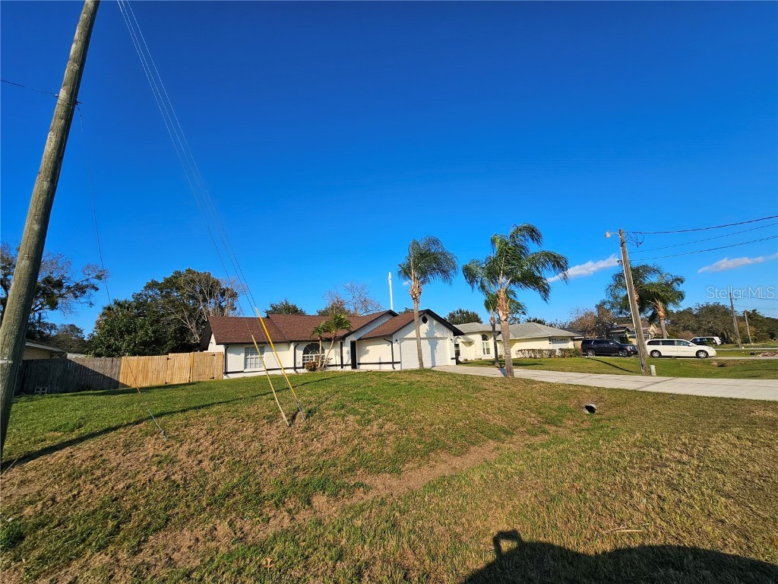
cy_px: 292
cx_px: 389
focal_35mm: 13
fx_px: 292
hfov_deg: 106.2
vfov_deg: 89.9
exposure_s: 1/2476
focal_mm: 2.2
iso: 50
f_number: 2.2
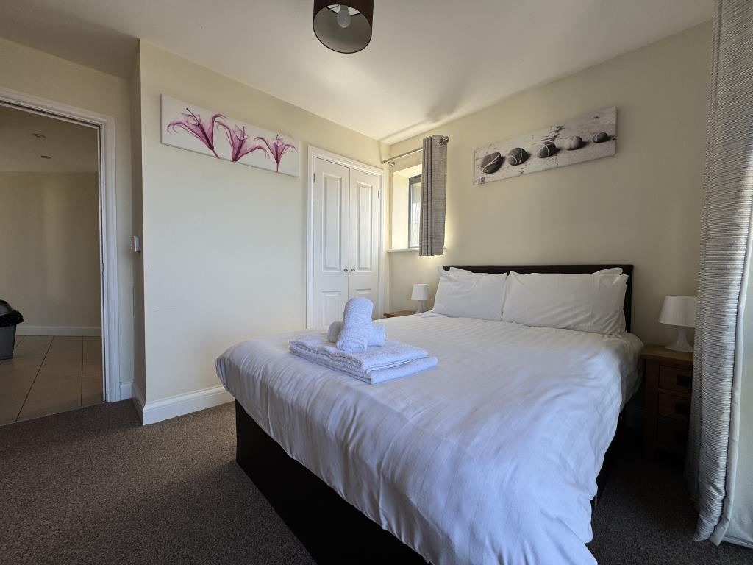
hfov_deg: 102.1
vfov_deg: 85.7
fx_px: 305
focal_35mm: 14
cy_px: 282
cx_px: 376
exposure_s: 1/205
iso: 40
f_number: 2.2
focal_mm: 2.22
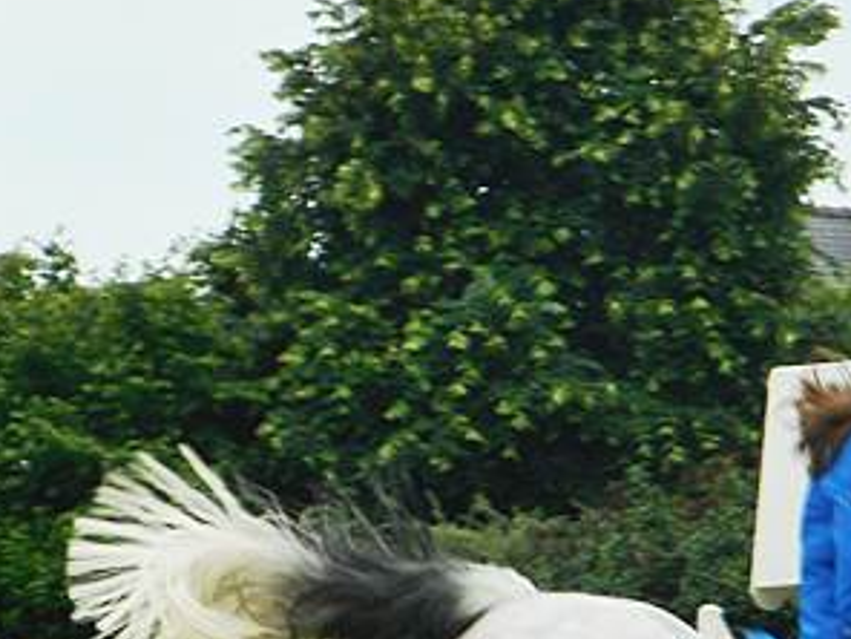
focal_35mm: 691
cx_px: 581
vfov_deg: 2.2
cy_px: 829
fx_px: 16988
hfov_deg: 2.9
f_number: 6.6
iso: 80
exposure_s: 1/160
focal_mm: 36
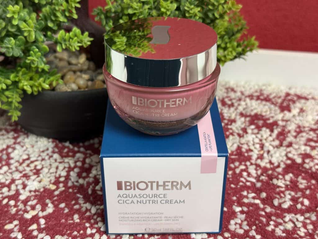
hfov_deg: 39.7
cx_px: 159
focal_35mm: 48
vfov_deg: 30.3
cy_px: 120
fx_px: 441
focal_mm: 6.76
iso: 80
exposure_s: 1/50
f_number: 1.78
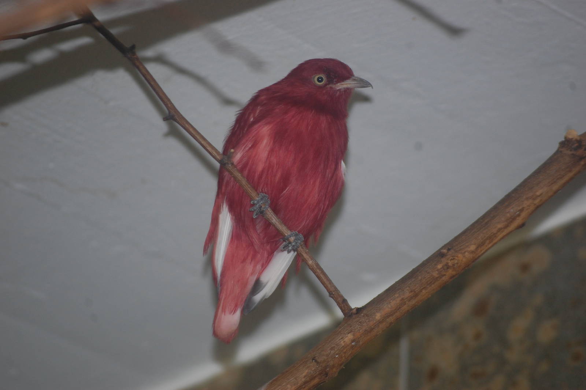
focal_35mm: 300
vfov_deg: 4.6
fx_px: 4879
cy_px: 195
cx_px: 293
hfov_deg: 6.9
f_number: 5.6
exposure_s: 1/60
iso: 400
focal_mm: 200
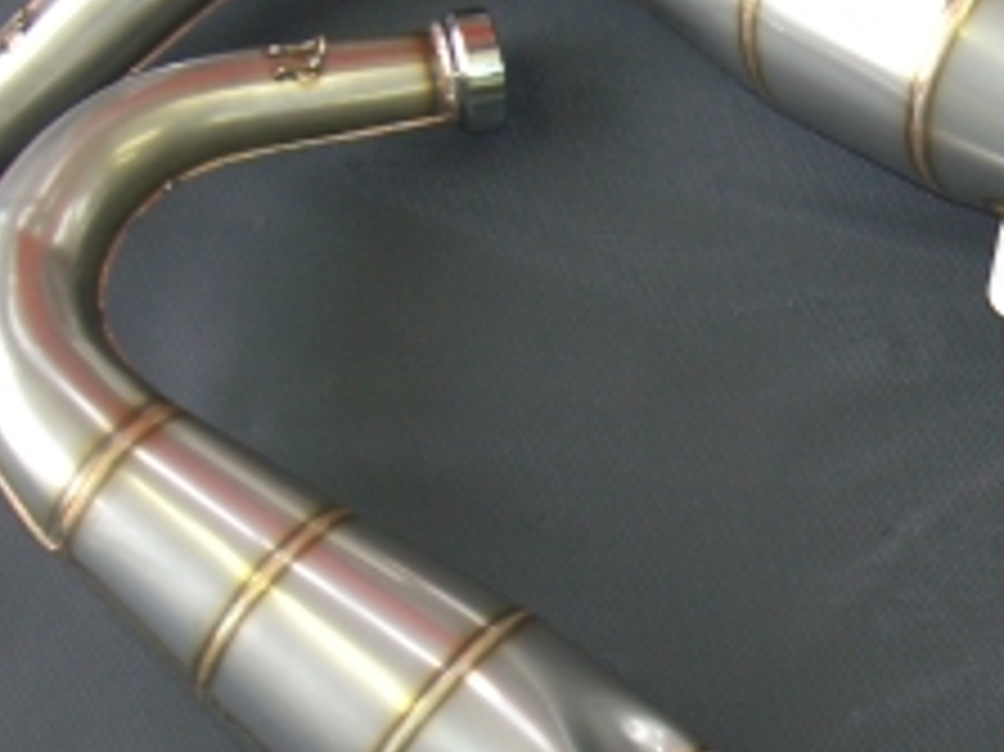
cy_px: 594
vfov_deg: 11.2
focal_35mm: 132
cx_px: 1234
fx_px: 3826
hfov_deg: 14.4
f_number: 3.1
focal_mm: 9.6
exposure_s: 1/60
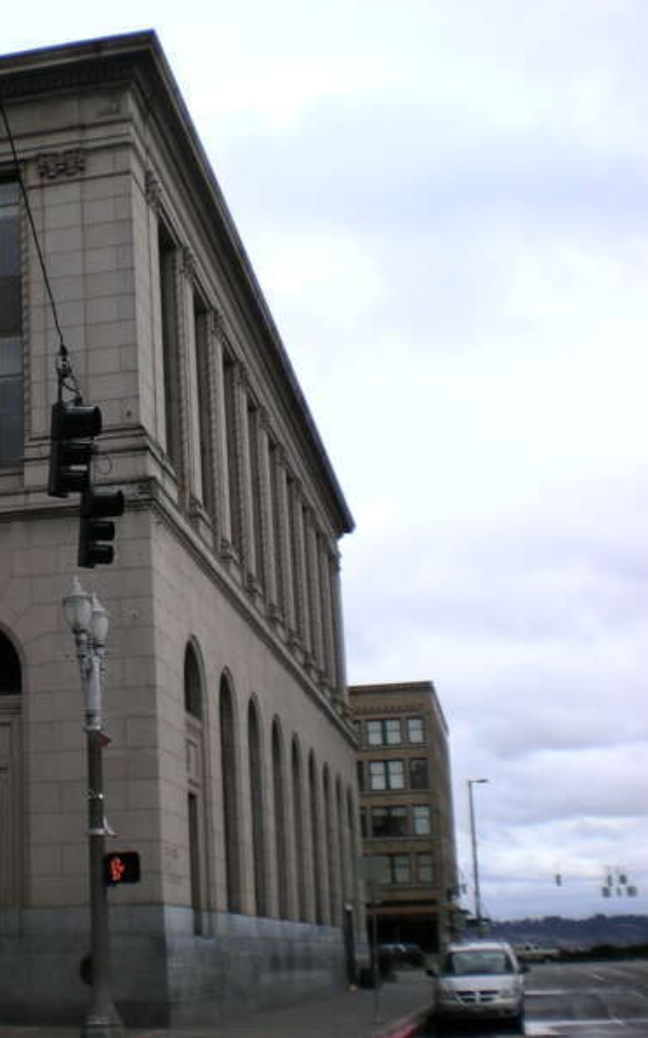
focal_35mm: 54
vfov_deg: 37.5
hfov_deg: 23.0
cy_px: 518
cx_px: -3
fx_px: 1526
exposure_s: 1/191
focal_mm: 6.3
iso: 50
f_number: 4.6
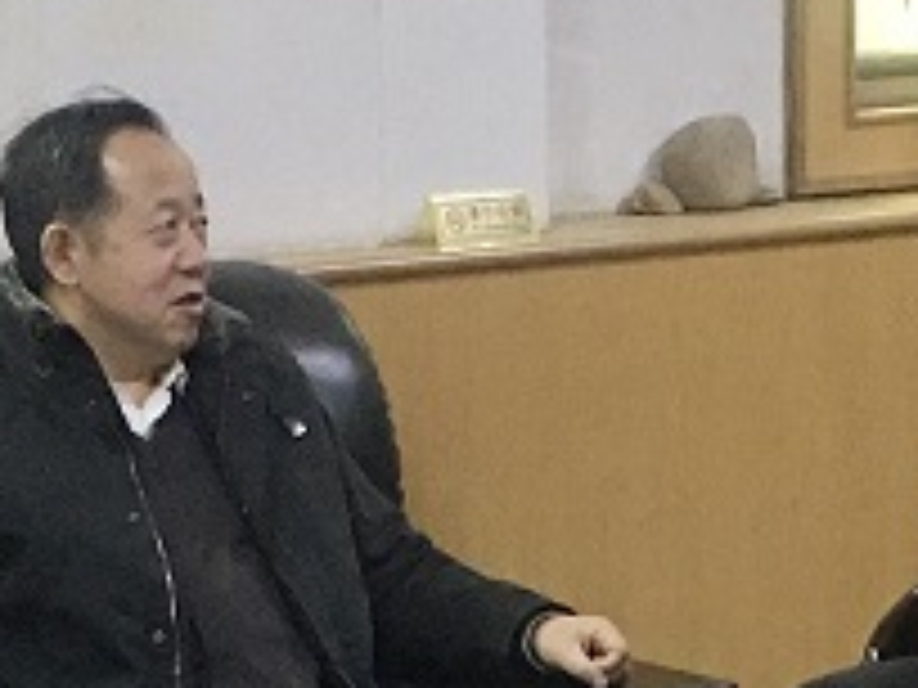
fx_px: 4561
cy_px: 1183
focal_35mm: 172
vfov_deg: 8.4
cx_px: 580
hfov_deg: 11.5
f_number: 2.2
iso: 100
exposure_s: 1/17
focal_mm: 4.15
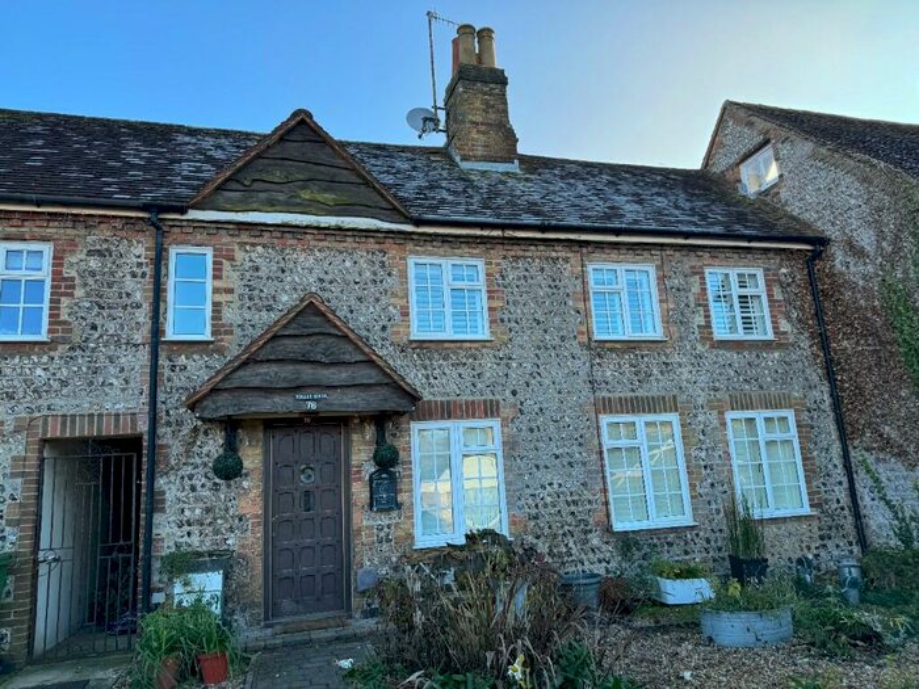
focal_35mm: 24
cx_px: 460
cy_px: 344
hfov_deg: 71.6
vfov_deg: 56.8
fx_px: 637
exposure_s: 1/853
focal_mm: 6.86
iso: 80
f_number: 1.78
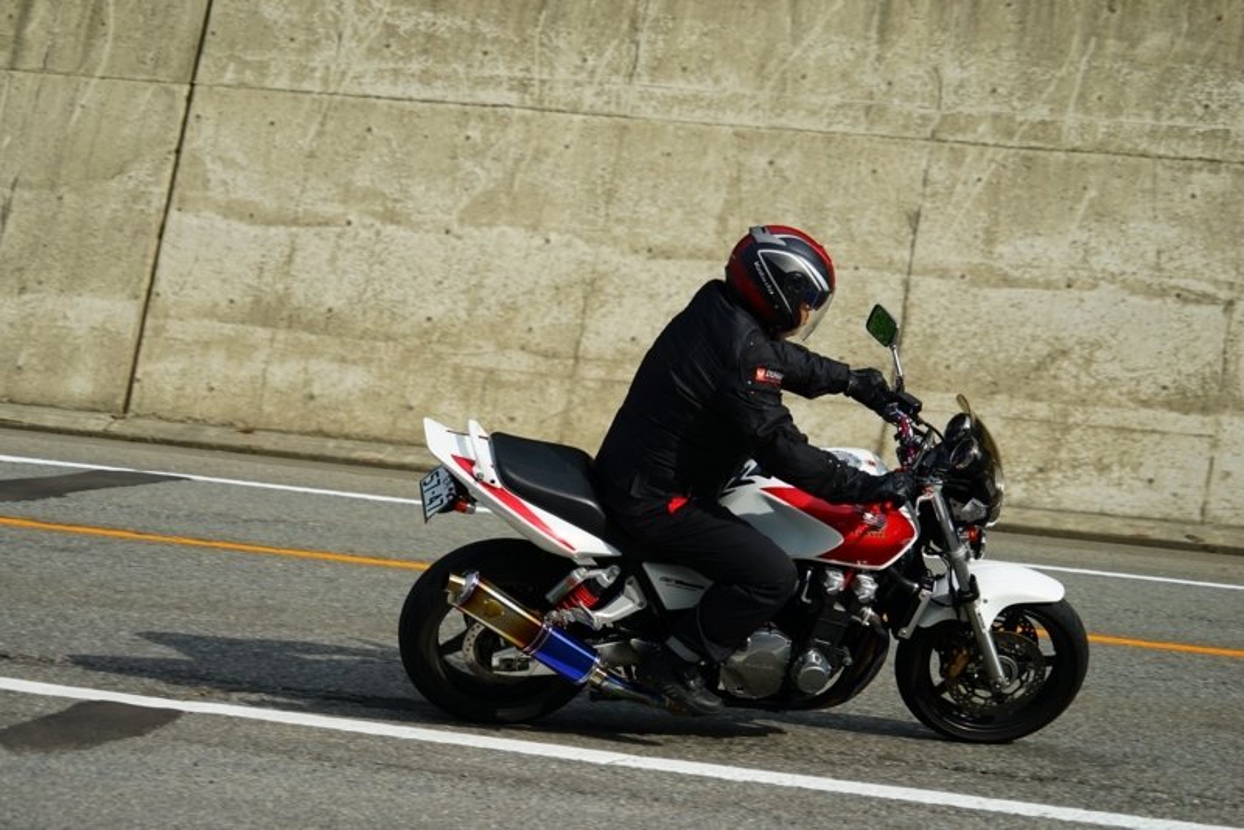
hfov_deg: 20.2
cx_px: 622
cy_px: 415
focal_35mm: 101
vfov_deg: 13.6
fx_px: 3491
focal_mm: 101
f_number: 5.6
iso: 250
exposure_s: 1/1000
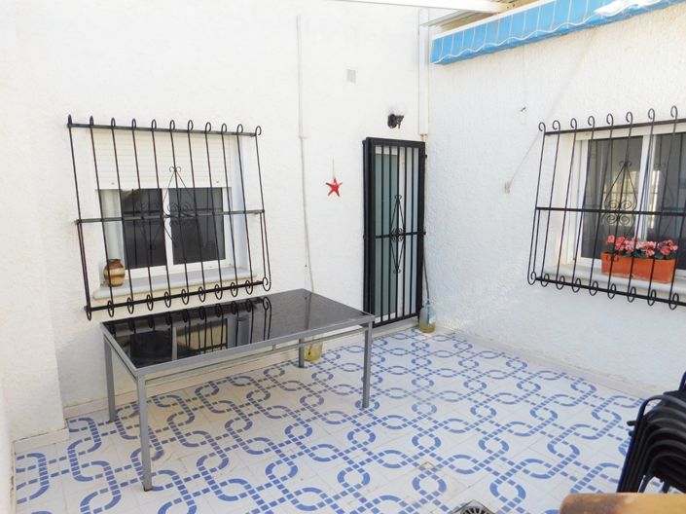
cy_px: 257
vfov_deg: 58.8
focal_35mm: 23
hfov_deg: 74.0
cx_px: 343
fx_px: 456
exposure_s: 1/500
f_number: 3
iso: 125
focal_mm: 4
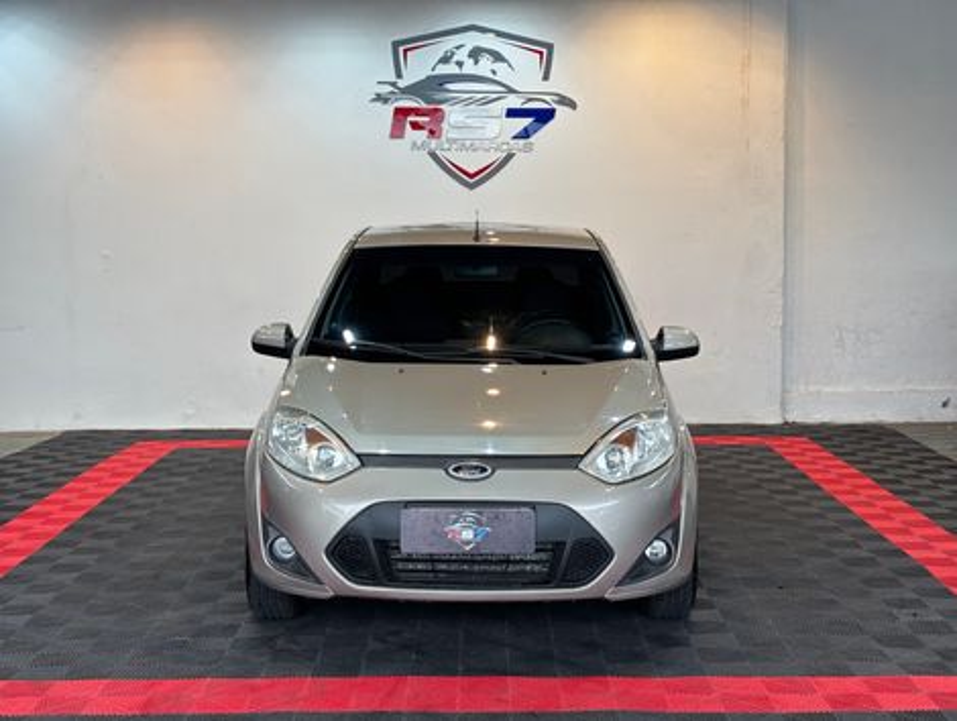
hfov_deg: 36.8
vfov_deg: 28.1
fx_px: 1440
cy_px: 360
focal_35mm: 52
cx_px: 478
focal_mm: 5.96
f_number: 1.6
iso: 40
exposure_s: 1/120
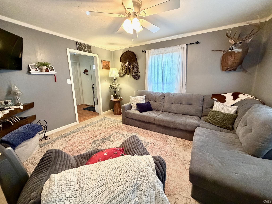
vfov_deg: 85.7
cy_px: 102
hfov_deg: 102.1
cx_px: 136
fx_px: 110
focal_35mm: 14
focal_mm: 2.22
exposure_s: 1/60
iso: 640
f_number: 2.2
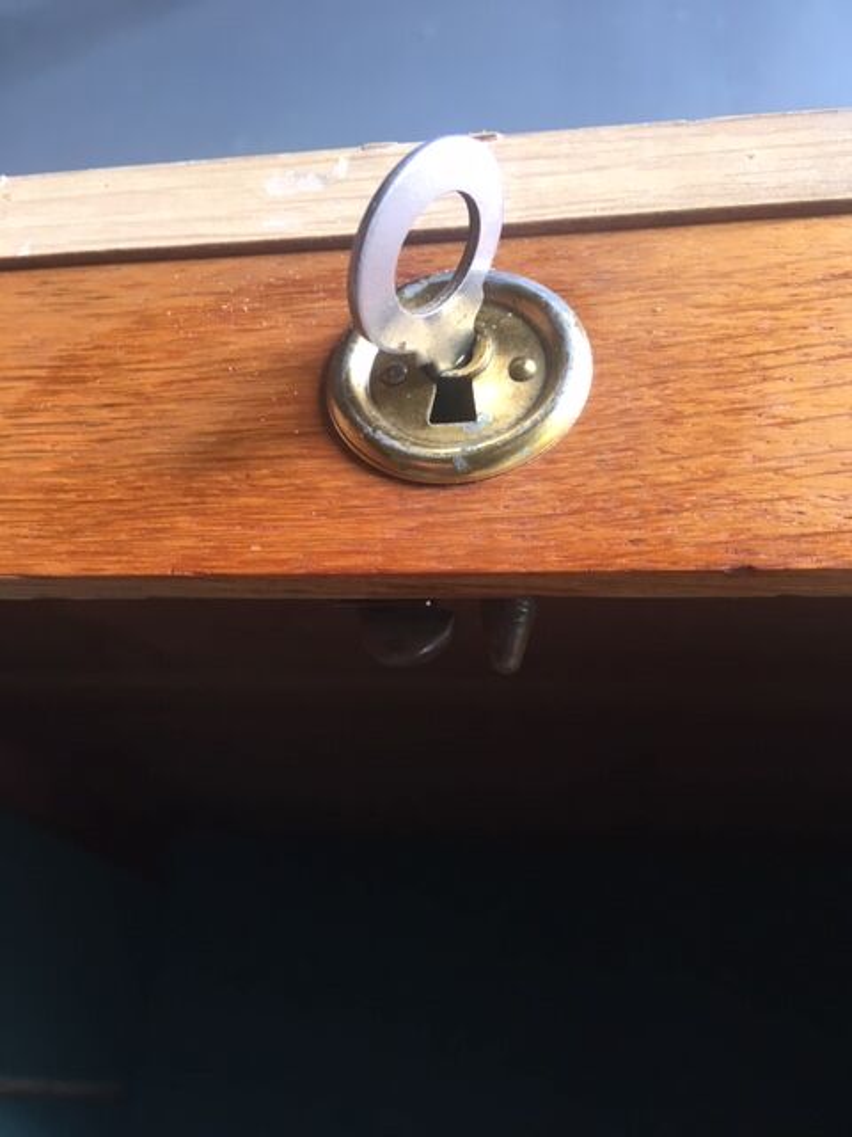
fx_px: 952
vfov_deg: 61.7
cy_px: 568
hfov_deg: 48.2
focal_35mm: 29
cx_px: 426
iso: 64
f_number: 2.2
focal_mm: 4.15
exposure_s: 1/33
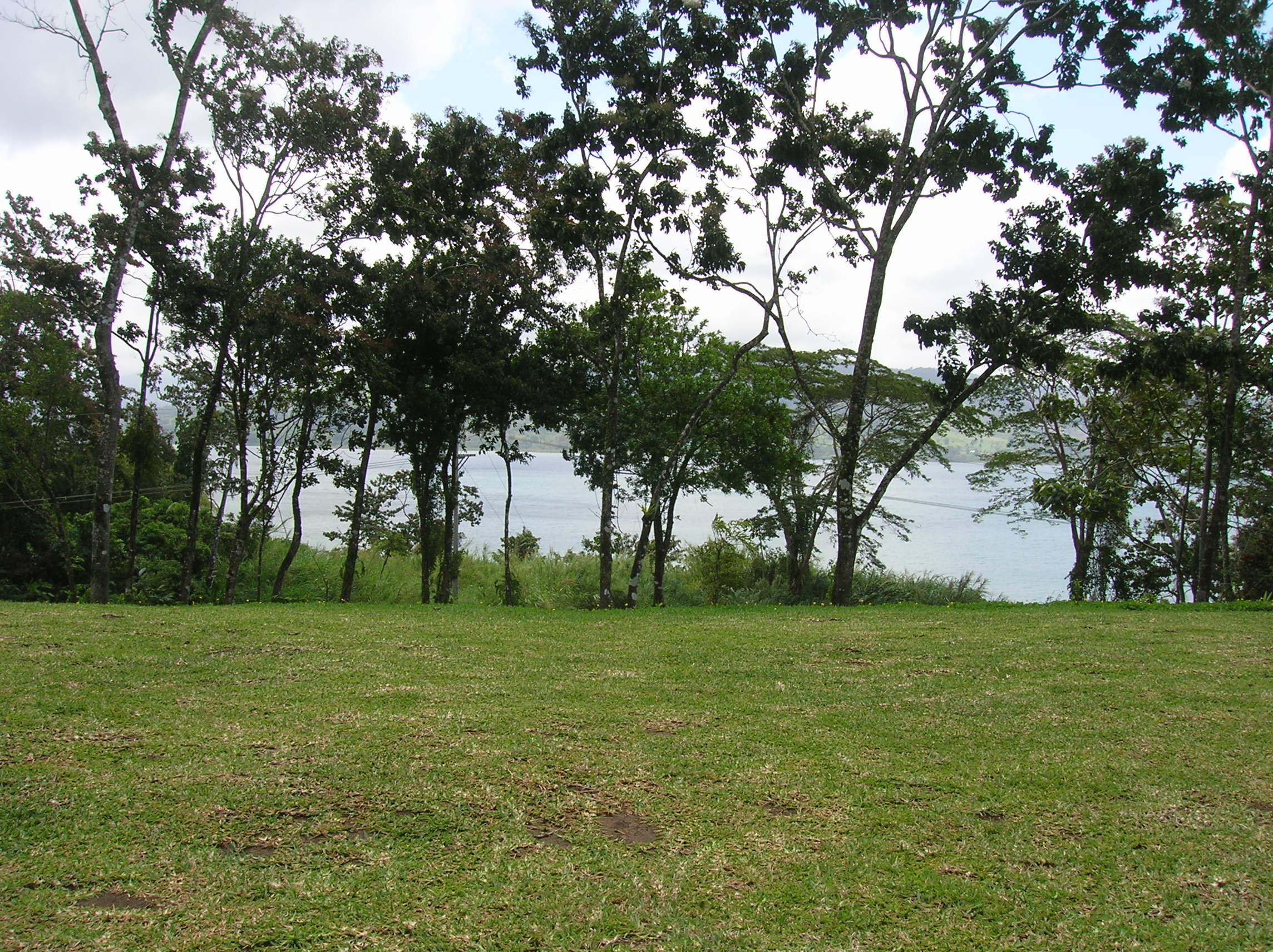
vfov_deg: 41.7
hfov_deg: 54.0
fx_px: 1249
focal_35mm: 34
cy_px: 476
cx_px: 636
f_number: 4.9
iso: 50
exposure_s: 1/264
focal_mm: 5.7
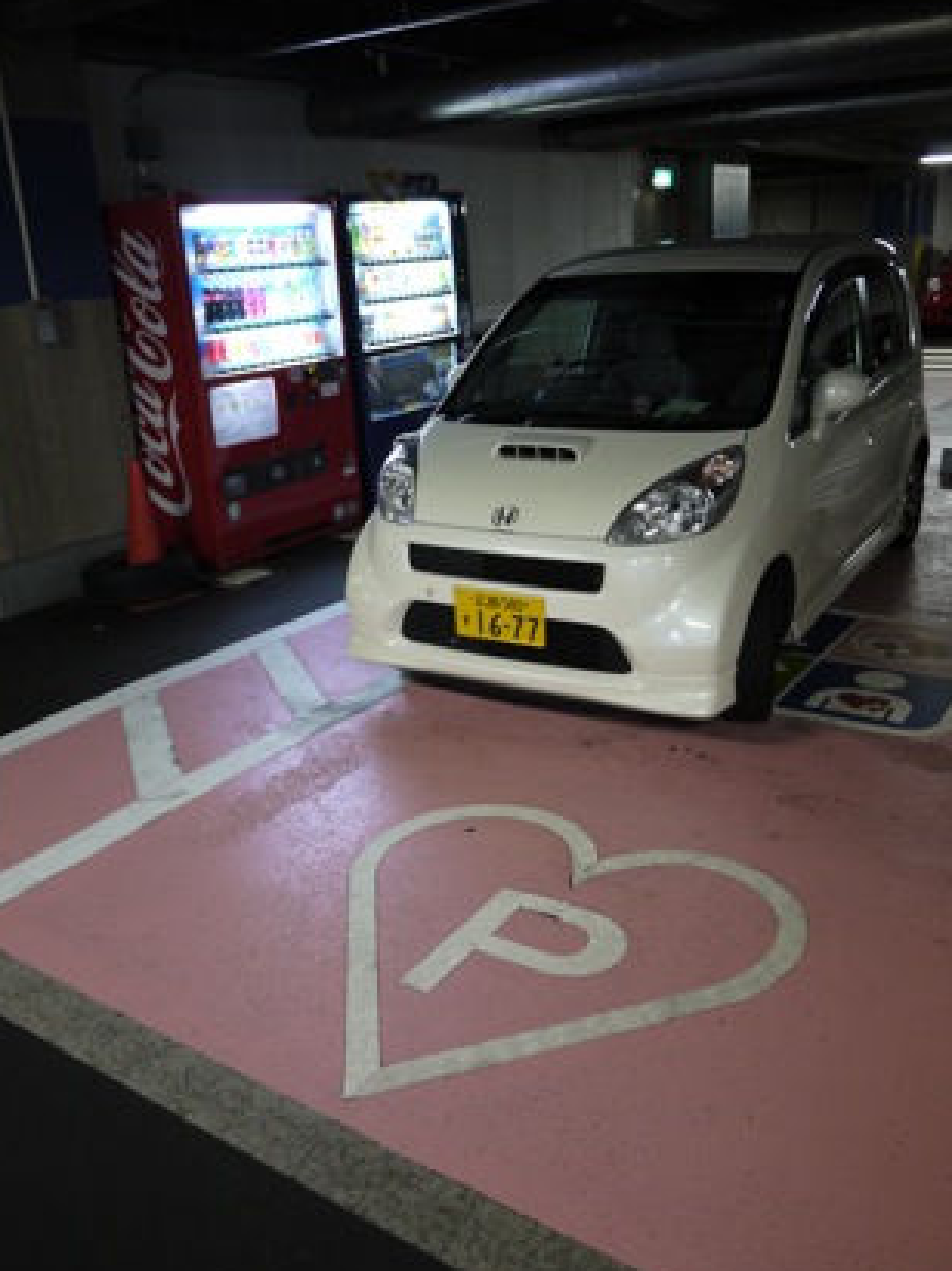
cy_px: 659
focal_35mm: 30
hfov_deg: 46.8
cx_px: 479
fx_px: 1101
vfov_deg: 60.0
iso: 400
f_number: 2.5
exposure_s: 1/40
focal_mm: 14
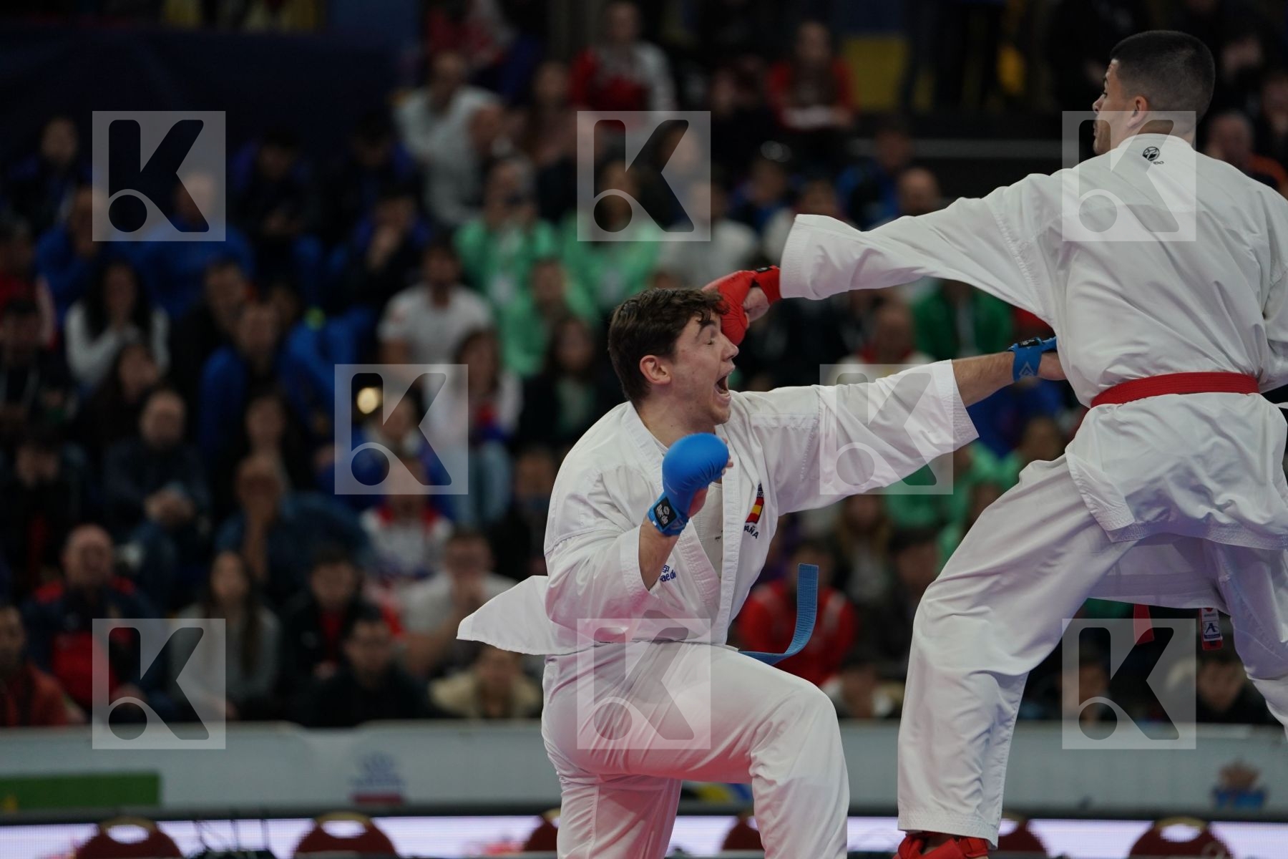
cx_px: 644
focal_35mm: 200
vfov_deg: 6.9
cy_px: 430
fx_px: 7155
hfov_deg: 10.3
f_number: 2.8
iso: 1250
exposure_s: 1/1000
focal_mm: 200
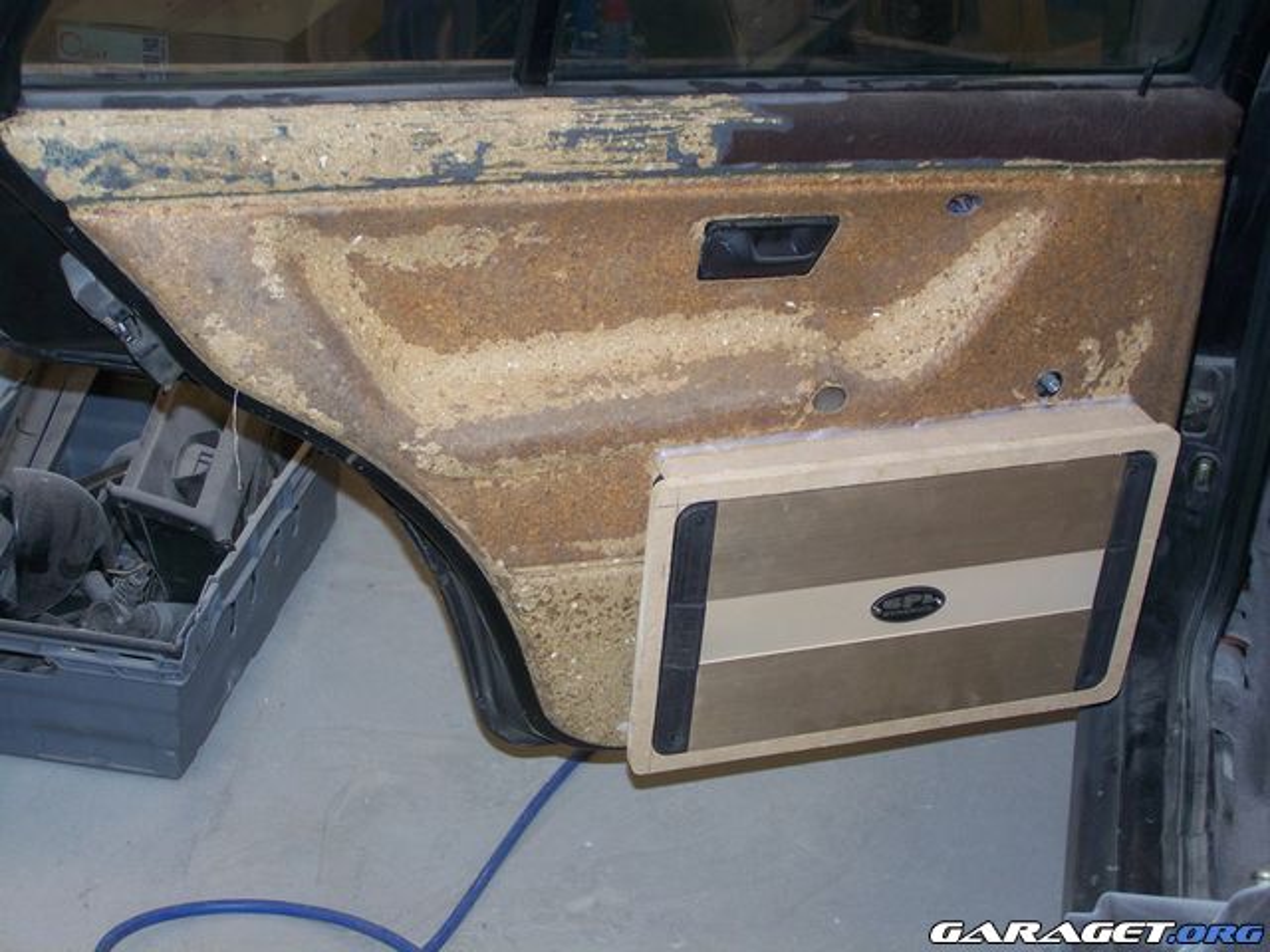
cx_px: 635
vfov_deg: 24.8
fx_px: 2165
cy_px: 476
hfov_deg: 32.7
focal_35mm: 59
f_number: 3.1
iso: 80
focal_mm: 9.8
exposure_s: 1/60
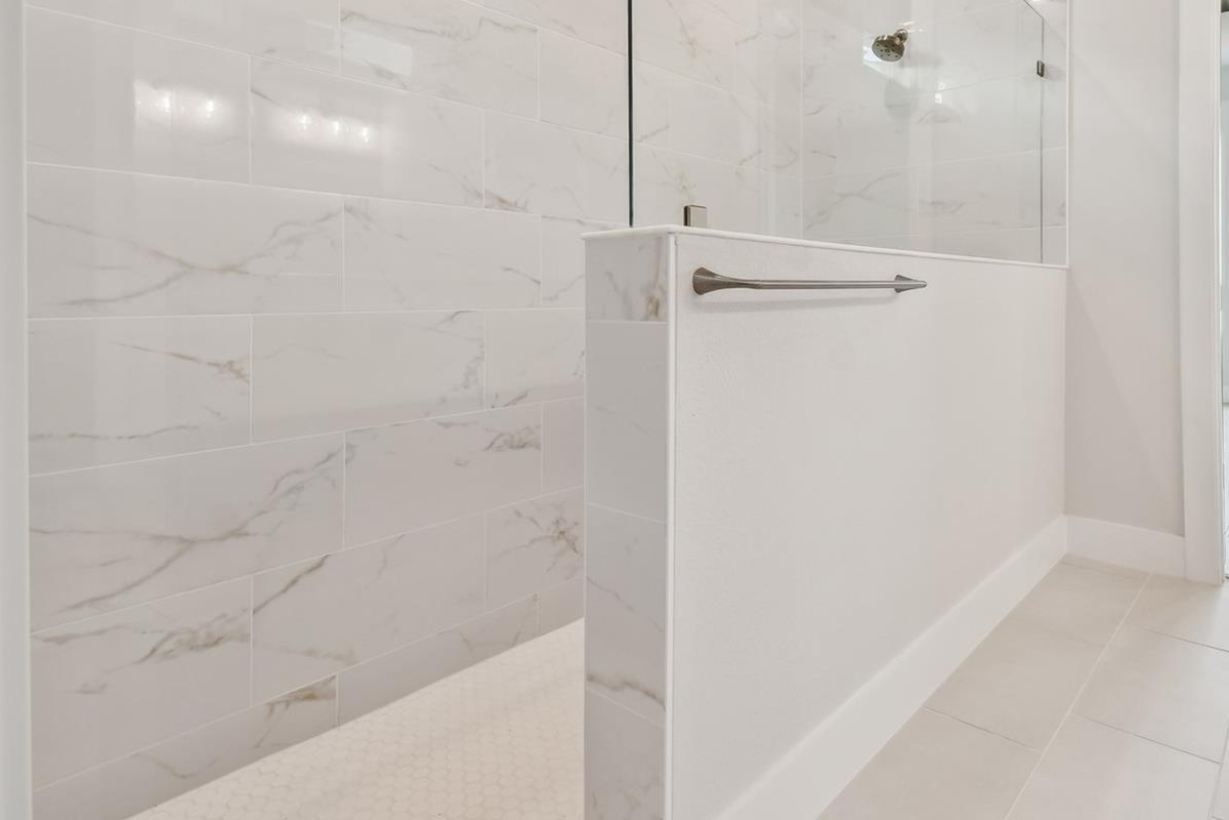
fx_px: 683
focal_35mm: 20
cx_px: 738
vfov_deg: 61.0
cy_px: 301
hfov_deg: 82.9
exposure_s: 1/15
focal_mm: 10
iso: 100
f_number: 7.1
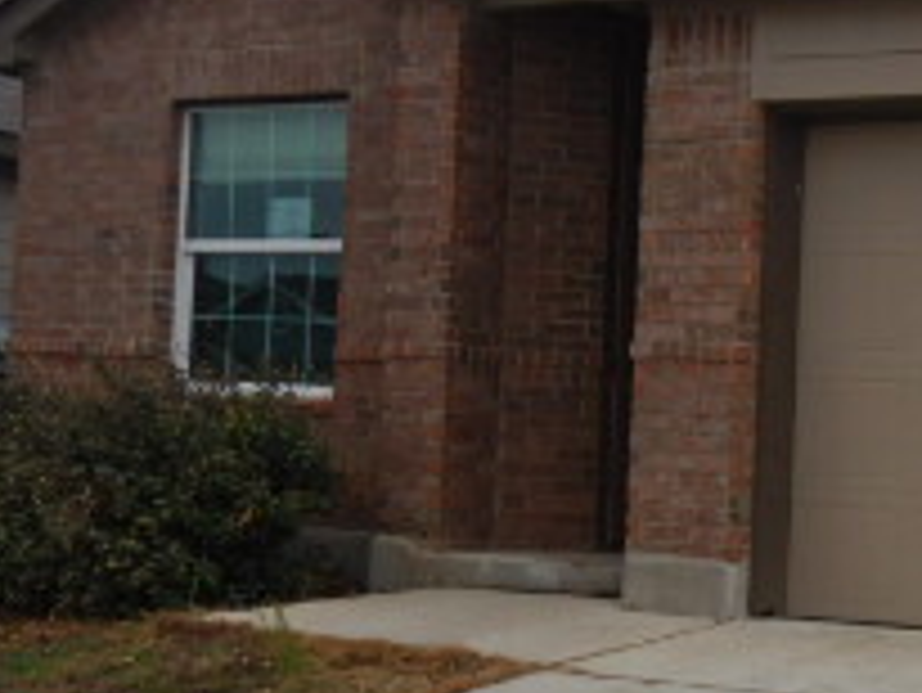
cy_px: 400
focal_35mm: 75
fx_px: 1999
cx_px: 1075
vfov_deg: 19.6
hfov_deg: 23.9
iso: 125
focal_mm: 4.3
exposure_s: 1/640
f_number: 2.8
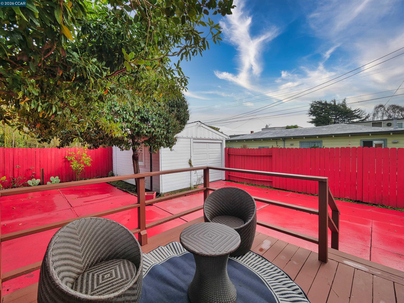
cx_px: 202
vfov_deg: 85.7
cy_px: 152
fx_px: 163
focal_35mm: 14
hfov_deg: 102.1
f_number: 6.3
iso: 160
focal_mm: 7
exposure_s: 1/160
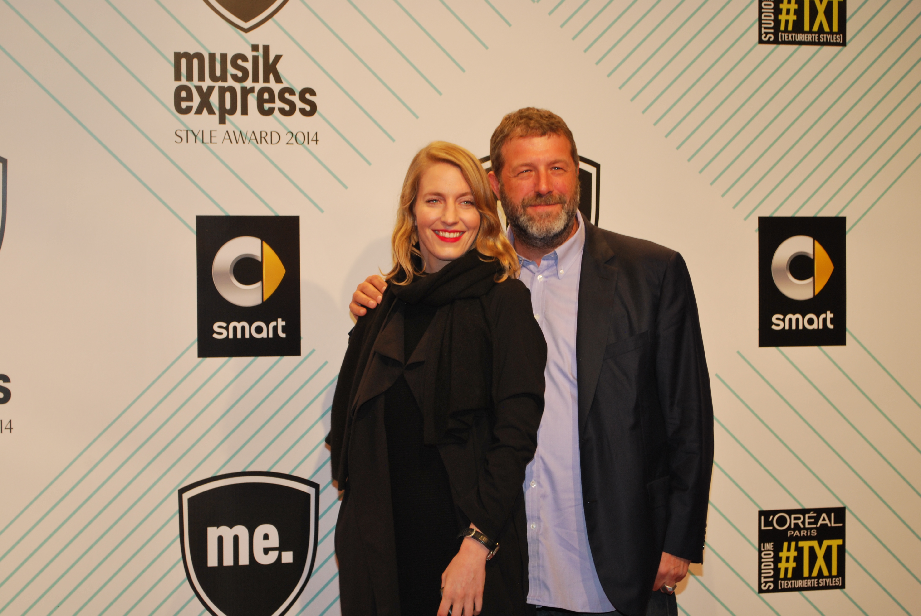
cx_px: 460
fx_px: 2113
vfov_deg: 16.6
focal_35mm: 82
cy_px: 308
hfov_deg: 24.6
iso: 200
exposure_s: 1/125
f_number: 5.6
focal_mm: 55
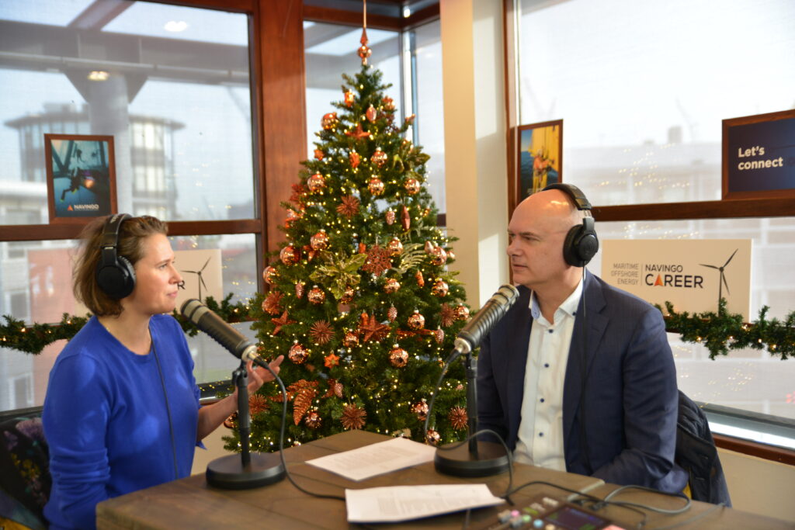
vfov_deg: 35.1
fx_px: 839
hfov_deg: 50.7
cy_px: 265
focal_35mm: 38
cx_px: 398
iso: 400
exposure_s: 1/80
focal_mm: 38
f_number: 3.2
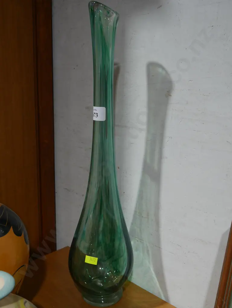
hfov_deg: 36.0
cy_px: 154
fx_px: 357
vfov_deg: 46.8
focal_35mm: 40
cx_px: 116
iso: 400
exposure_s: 1/60
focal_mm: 20
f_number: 4.4
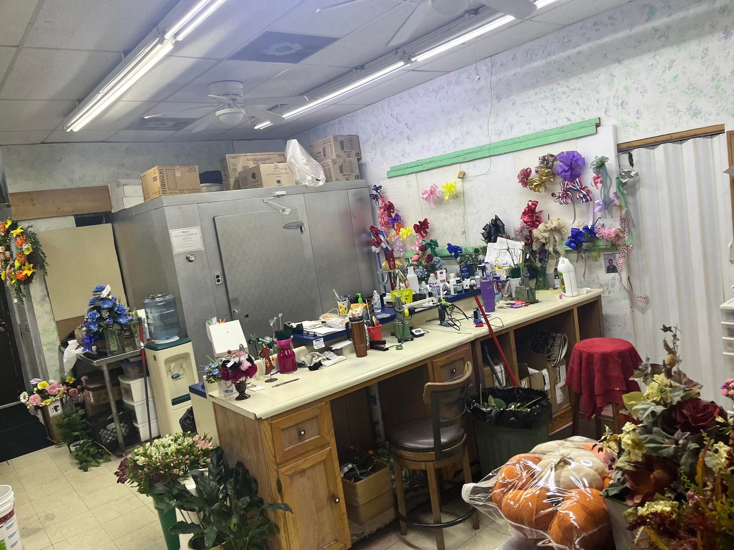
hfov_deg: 67.3
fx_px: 551
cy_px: 275
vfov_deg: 53.1
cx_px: 367
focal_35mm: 26
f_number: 1.6
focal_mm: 5.1
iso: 80
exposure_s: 1/120
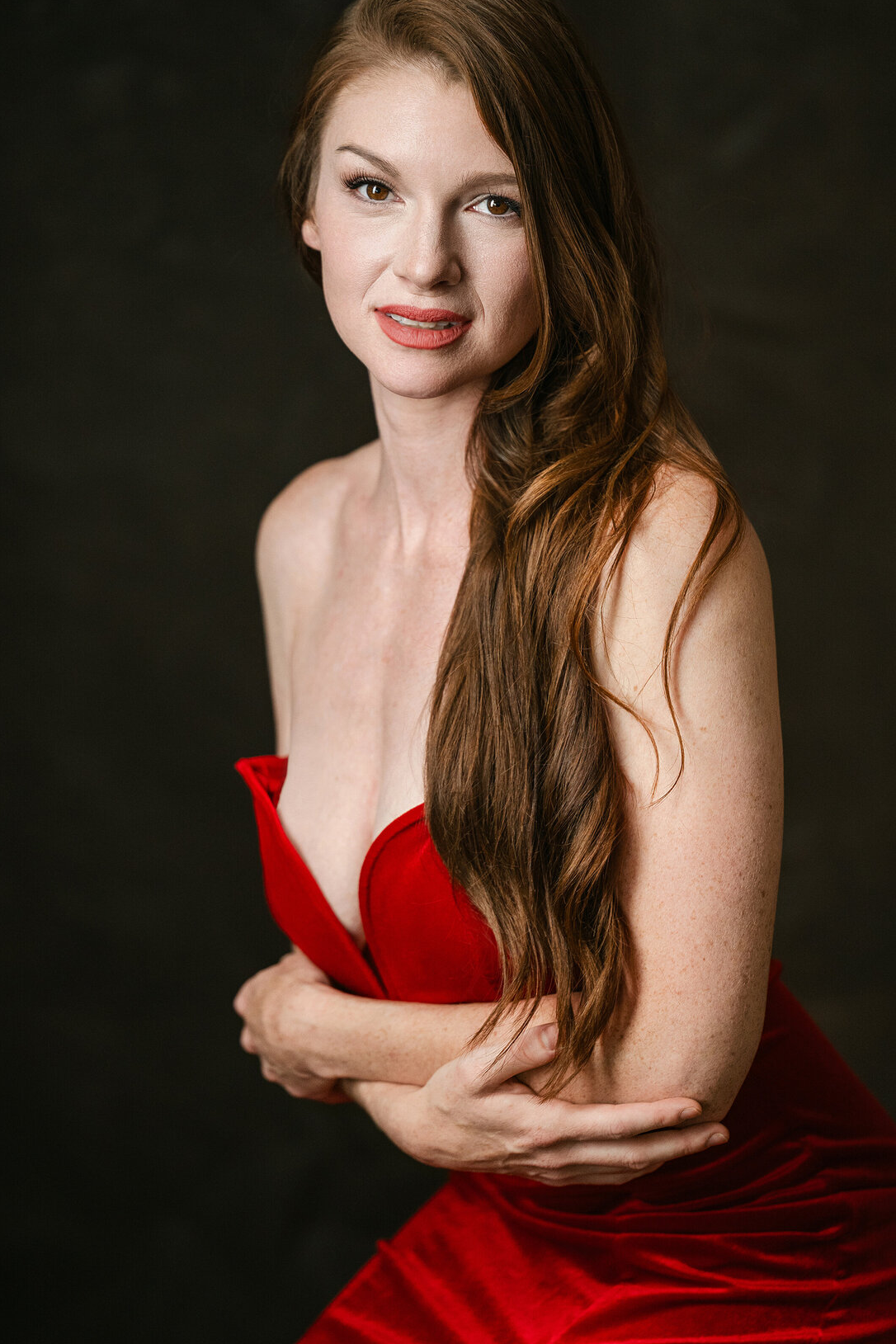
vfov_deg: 17.6
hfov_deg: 11.8
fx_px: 4330
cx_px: 460
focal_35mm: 116
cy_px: 634
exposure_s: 1/200
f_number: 3.2
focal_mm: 105
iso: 800
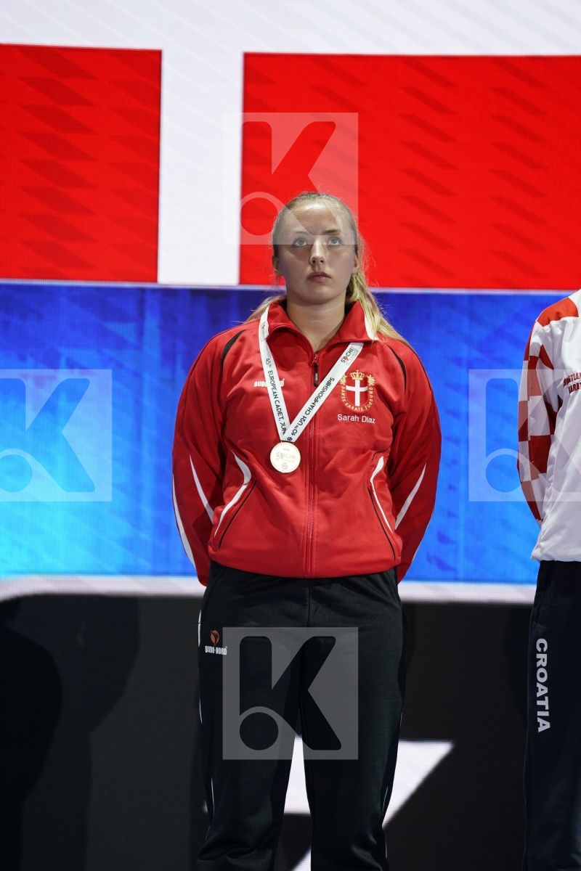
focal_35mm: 200
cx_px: 290
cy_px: 436
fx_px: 4841
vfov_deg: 10.3
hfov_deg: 6.9
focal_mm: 200
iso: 320
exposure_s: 1/250
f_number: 2.8
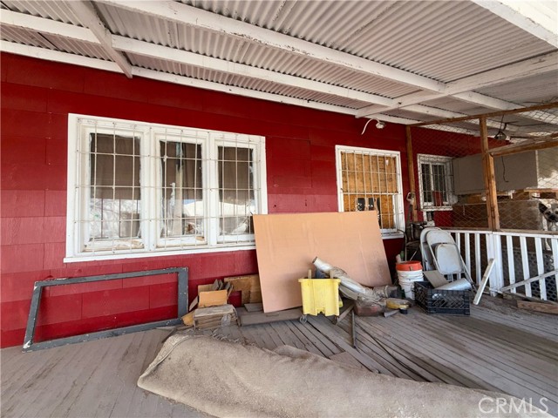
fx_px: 226
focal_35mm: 14
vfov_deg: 85.7
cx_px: 279
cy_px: 209
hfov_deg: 102.1
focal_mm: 2.22
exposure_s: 1/131
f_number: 2.2
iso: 16
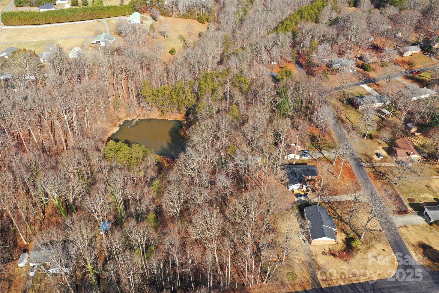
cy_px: 146
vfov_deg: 46.4
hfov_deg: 65.5
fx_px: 341
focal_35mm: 28
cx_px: 220
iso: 100
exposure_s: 1/320
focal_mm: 10.26
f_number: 5
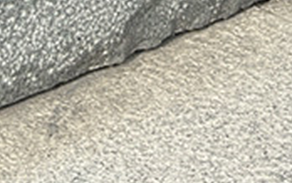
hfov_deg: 10.7
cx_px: -117
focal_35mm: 190
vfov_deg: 5.6
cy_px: -645
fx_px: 1513
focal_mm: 5.7
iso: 50
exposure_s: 1/1196
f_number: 1.5
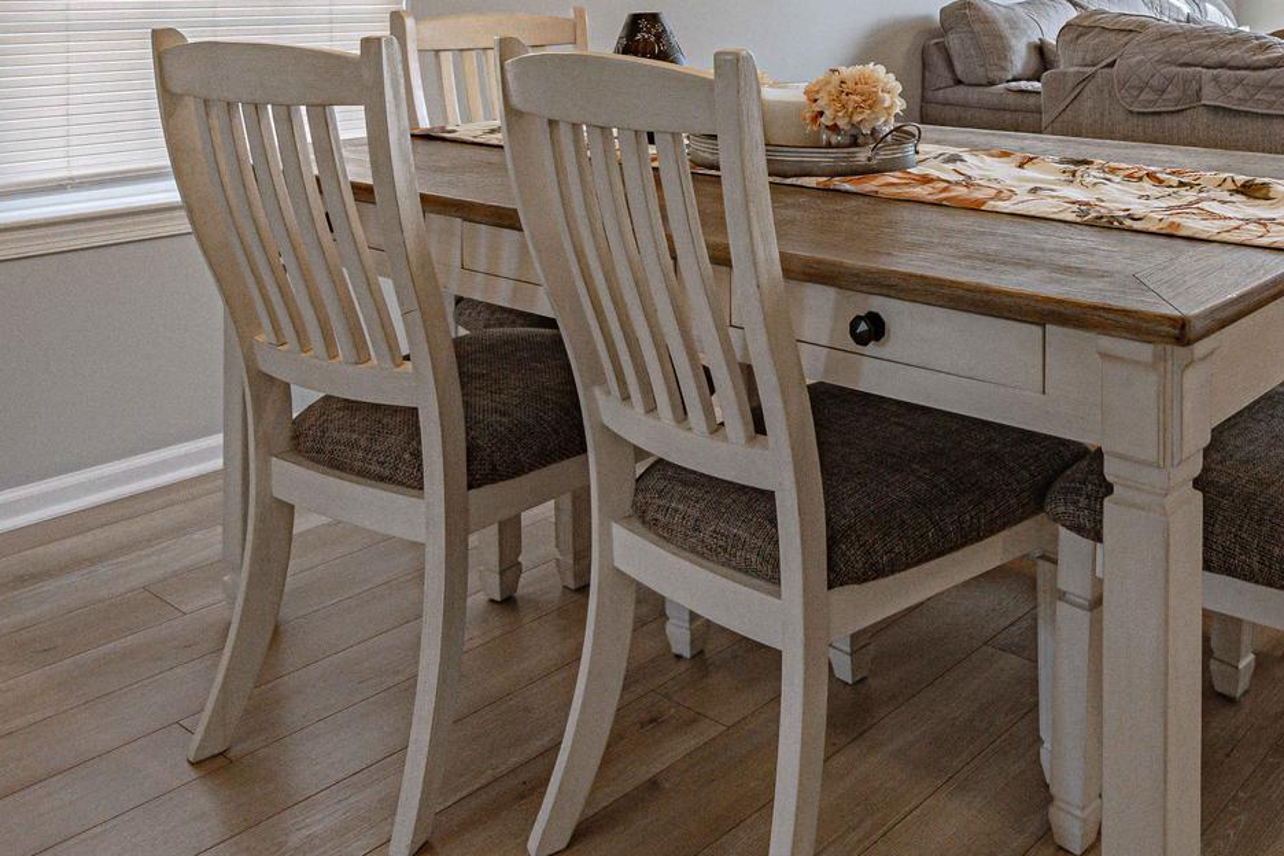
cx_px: 1043
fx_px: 1248
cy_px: -19
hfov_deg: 50.8
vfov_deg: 34.2
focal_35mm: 35
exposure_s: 1/1000
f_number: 5
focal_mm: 16
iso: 800
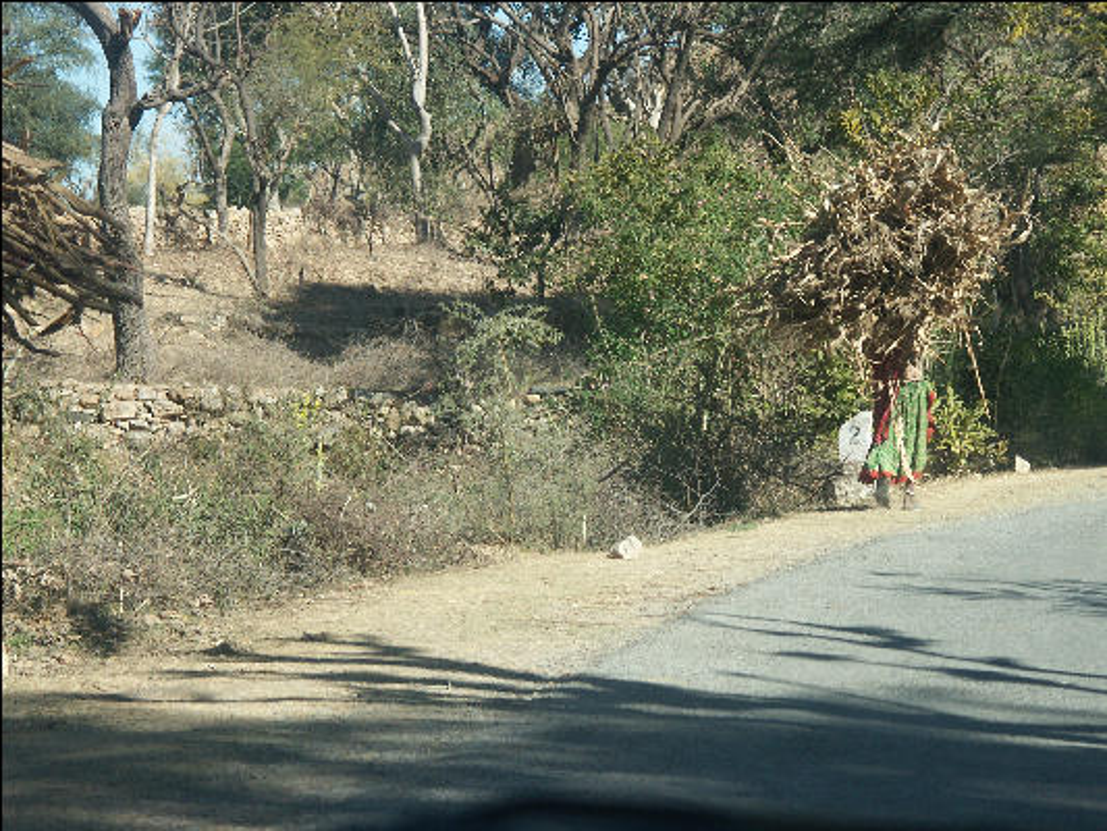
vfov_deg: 10.2
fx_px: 4670
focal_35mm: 146
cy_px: 416
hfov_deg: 13.5
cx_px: 554
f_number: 4.5
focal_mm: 37.01
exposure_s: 1/640
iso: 100
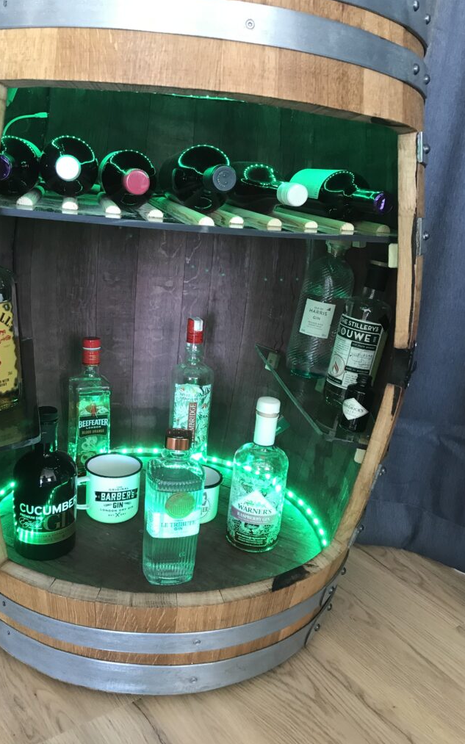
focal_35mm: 30
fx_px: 608
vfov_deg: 62.9
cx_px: 208
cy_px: 370
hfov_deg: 41.8
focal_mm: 3.99
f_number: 1.8
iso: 64
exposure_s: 1/17
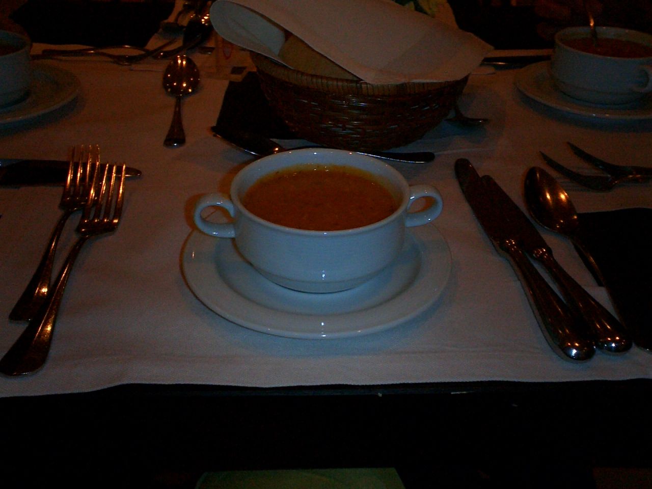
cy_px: 244
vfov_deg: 38.7
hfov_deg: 50.1
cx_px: 326
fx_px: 697
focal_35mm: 37
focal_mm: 5.6
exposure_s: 1/40
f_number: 3.5
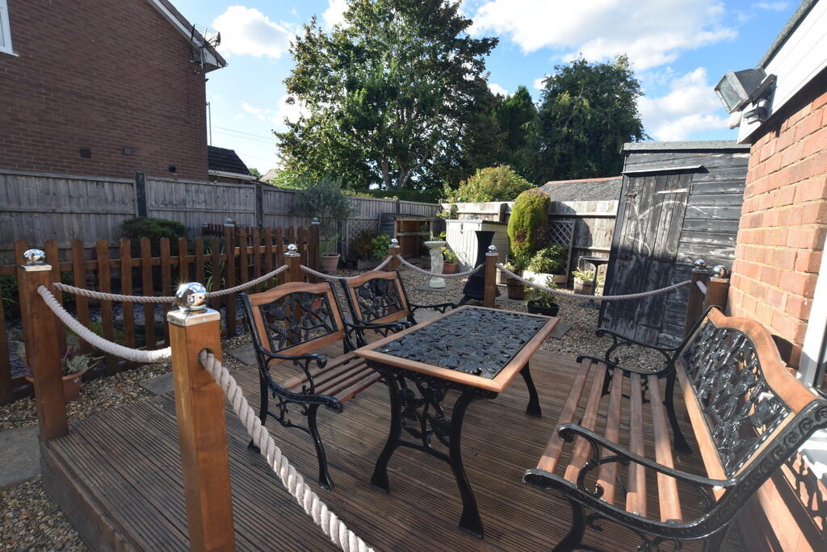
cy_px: 276
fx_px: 345
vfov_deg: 77.4
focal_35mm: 15
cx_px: 414
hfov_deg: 100.4
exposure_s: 1/200
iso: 400
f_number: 7.1
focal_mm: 10
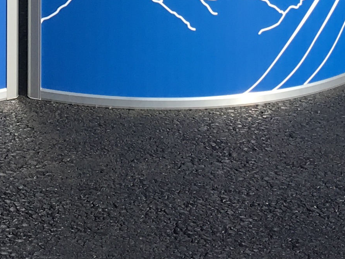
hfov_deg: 14.7
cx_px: 5
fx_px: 1315
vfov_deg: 10.1
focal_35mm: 132
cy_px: -320
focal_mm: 4.15
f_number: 2.2
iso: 25
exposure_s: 1/1374
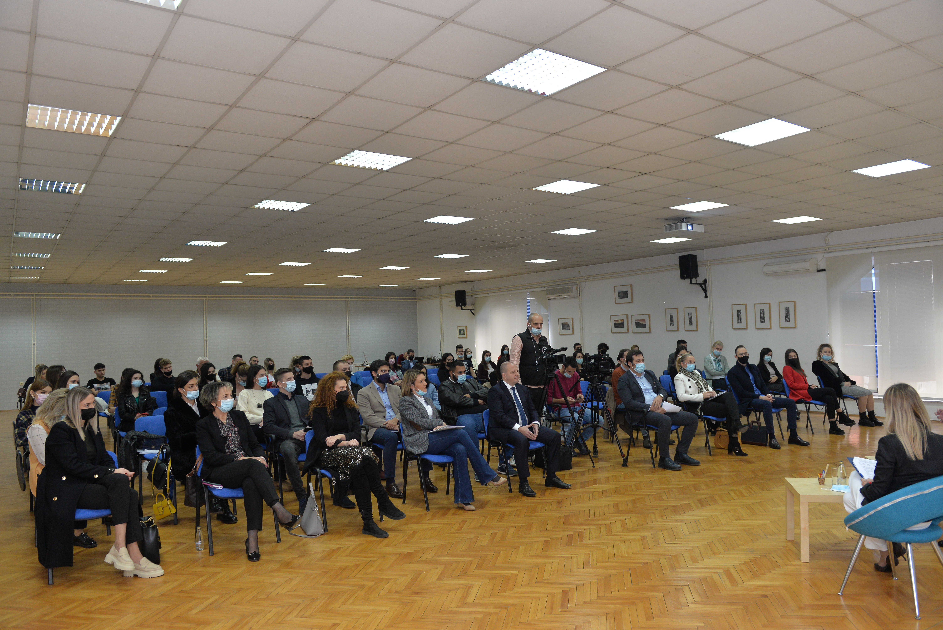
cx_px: 472
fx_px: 681
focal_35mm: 26
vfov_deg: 49.6
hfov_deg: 69.4
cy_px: 315
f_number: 4
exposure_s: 1/100
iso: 1000
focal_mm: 26
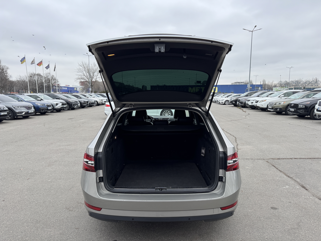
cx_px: 160
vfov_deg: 56.8
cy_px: 120
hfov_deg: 71.6
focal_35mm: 24
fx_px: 223
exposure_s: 1/121
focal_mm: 6.76
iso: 80
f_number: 1.78
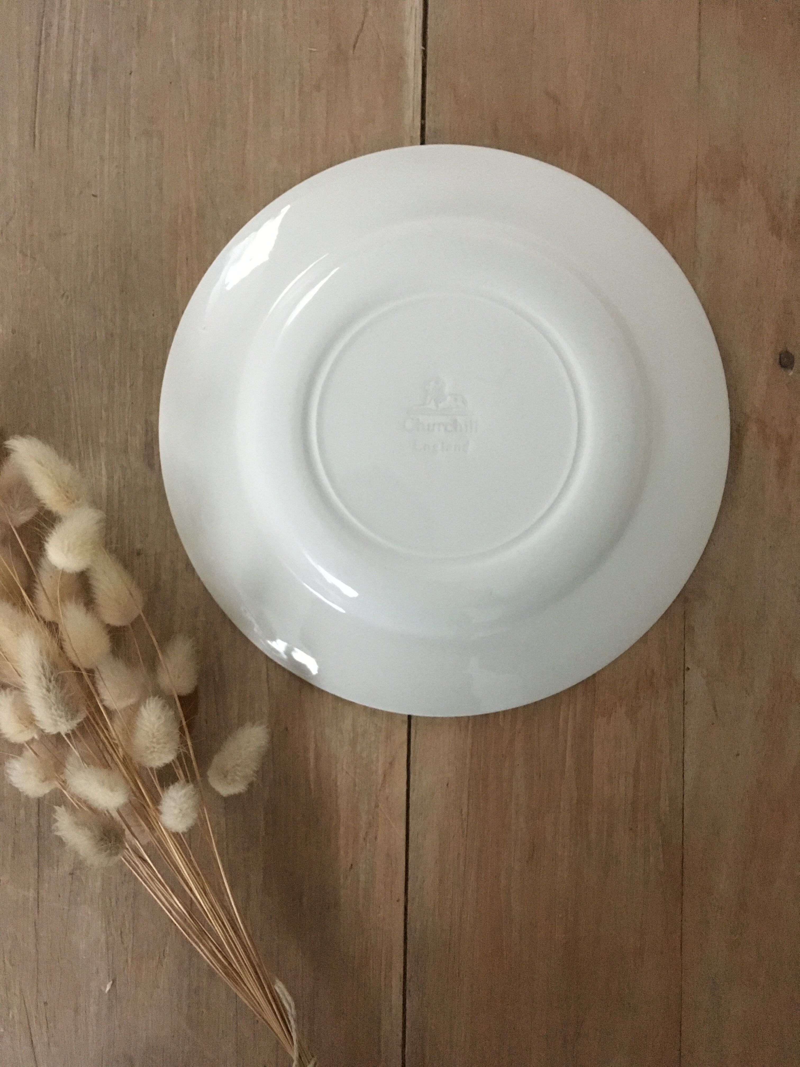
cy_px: 534
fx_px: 894
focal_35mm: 29
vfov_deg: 61.7
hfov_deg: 48.2
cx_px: 400
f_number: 2.2
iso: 320
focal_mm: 4.15
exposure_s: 1/17
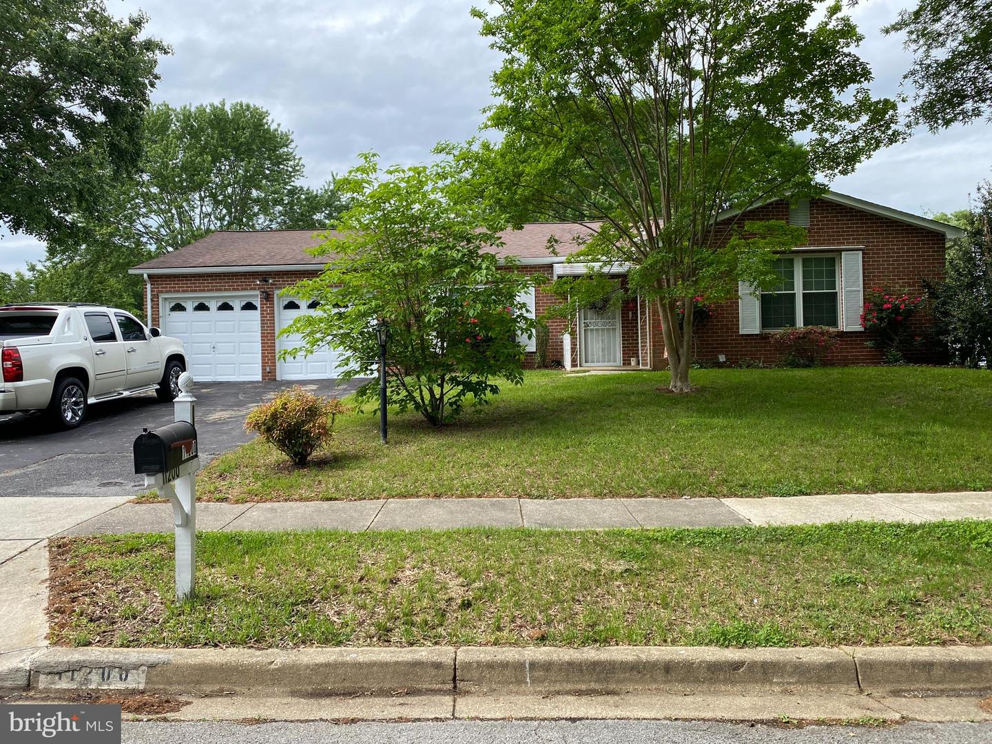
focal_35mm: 26
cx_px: 496
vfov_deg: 53.1
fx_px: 745
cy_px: 372
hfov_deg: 67.3
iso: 32
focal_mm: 4.25
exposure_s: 1/1072
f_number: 1.8
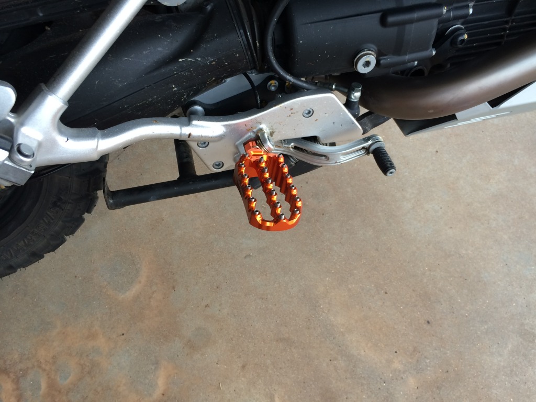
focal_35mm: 30
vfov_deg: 46.8
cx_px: 268
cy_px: 201
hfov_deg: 60.0
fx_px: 465
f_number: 2.2
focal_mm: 4.1
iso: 40
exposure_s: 1/40
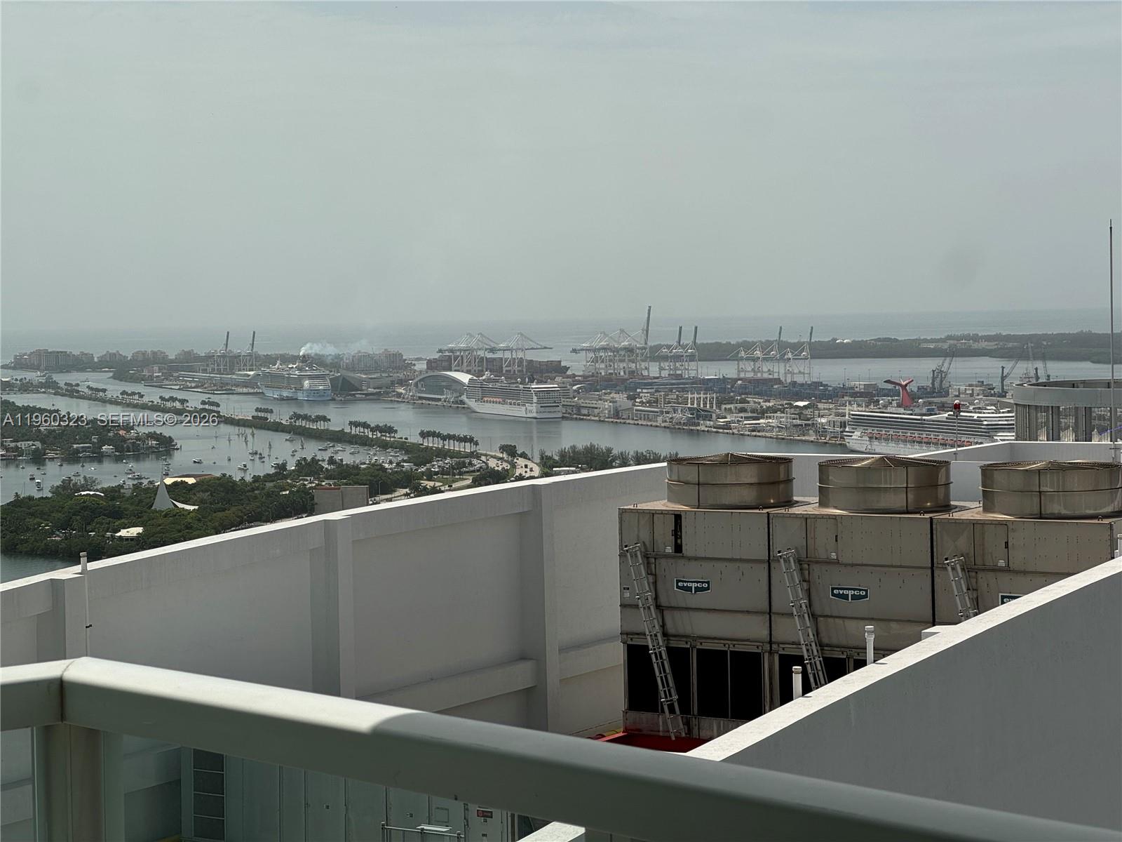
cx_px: 561
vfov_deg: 19.1
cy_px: 421
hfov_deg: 25.3
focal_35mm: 77
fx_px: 2496
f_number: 2.8
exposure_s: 1/1024
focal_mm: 9
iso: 25
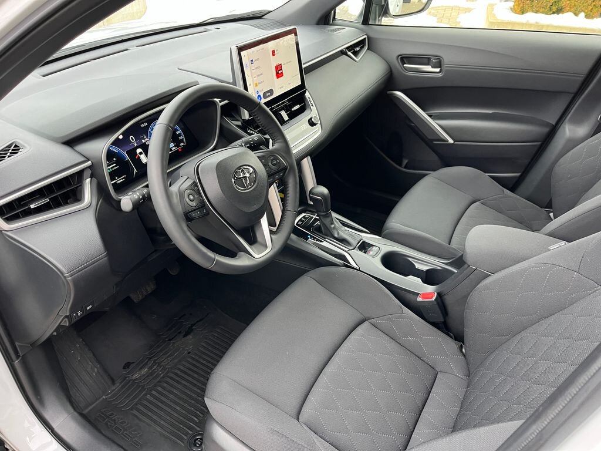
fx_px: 451
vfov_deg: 53.1
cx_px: 300
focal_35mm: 26
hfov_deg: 67.3
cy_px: 226
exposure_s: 1/60
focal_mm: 5.1
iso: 160
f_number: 1.6
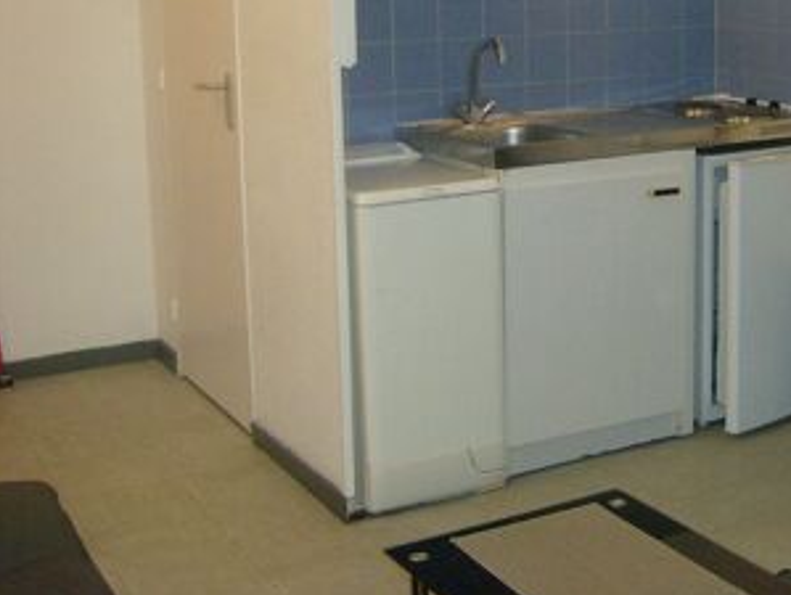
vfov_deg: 24.9
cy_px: 136
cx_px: 630
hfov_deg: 32.3
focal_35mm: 58
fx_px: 1327
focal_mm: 6
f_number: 2.8
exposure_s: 1/60
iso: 200
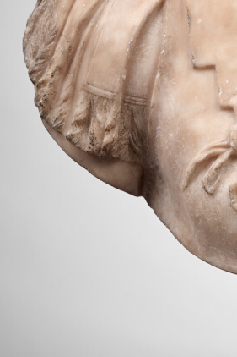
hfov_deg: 6.5
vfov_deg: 9.9
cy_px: 3
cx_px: 358
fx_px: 2046
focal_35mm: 207
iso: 200
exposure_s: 1/125
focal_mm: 80
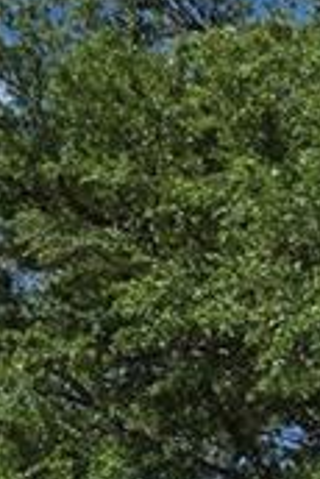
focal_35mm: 167
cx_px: 1069
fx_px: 2222
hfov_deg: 7.1
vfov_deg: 11.0
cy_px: 1011
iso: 64
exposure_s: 1/7944
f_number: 1.7
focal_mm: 6.3
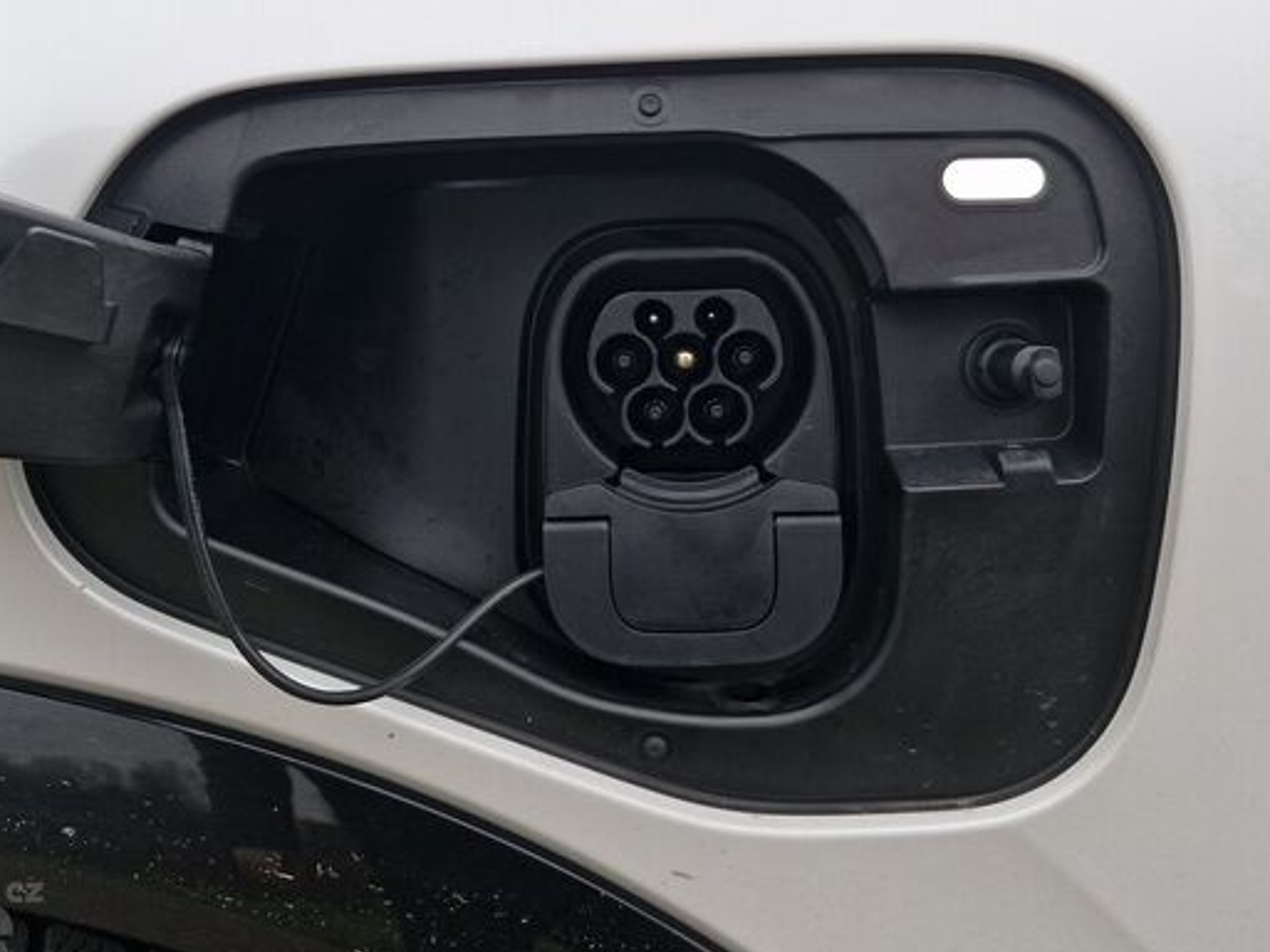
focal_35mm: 33
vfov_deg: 42.3
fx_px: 1211
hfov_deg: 55.3
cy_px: 307
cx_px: 641
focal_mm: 5.54
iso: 50
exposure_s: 1/310
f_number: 1.8
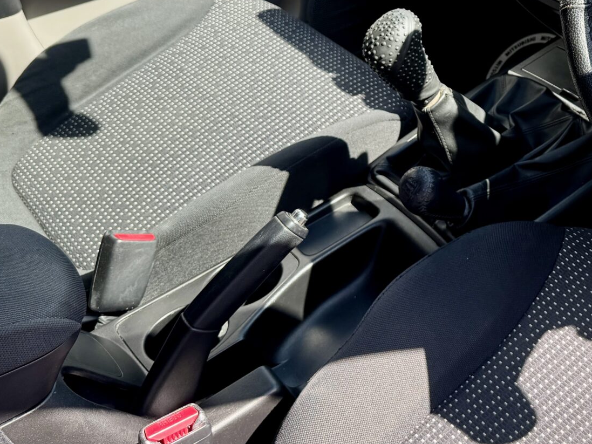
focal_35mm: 56
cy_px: 10
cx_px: 590
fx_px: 958
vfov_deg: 25.0
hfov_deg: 31.7
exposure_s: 1/474
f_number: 1.78
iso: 80
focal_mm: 6.76
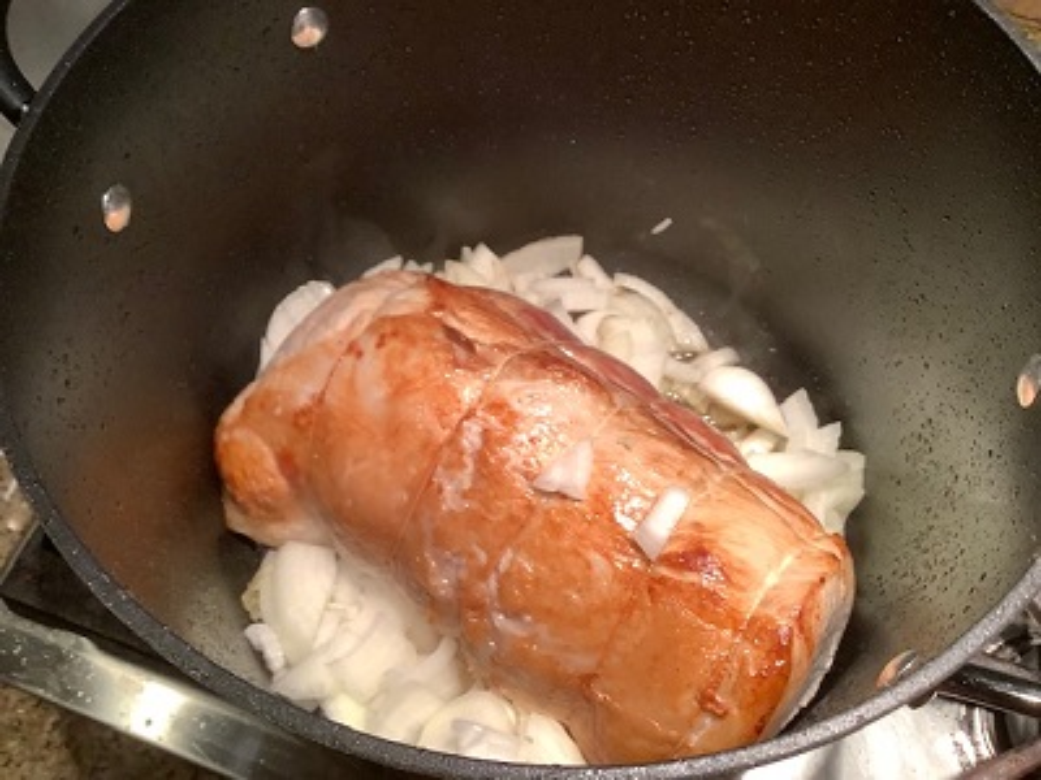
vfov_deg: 45.4
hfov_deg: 58.4
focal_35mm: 31
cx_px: 520
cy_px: 390
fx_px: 932
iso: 100
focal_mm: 3.3
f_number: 2.4
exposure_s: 1/60
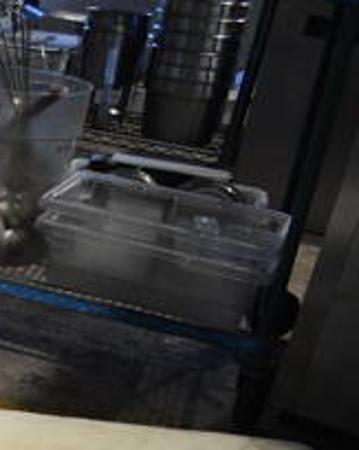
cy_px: 395
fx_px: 1010
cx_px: -308
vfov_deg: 24.4
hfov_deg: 16.5
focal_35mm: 76
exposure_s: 1/125
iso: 1800
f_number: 3.5
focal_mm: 18
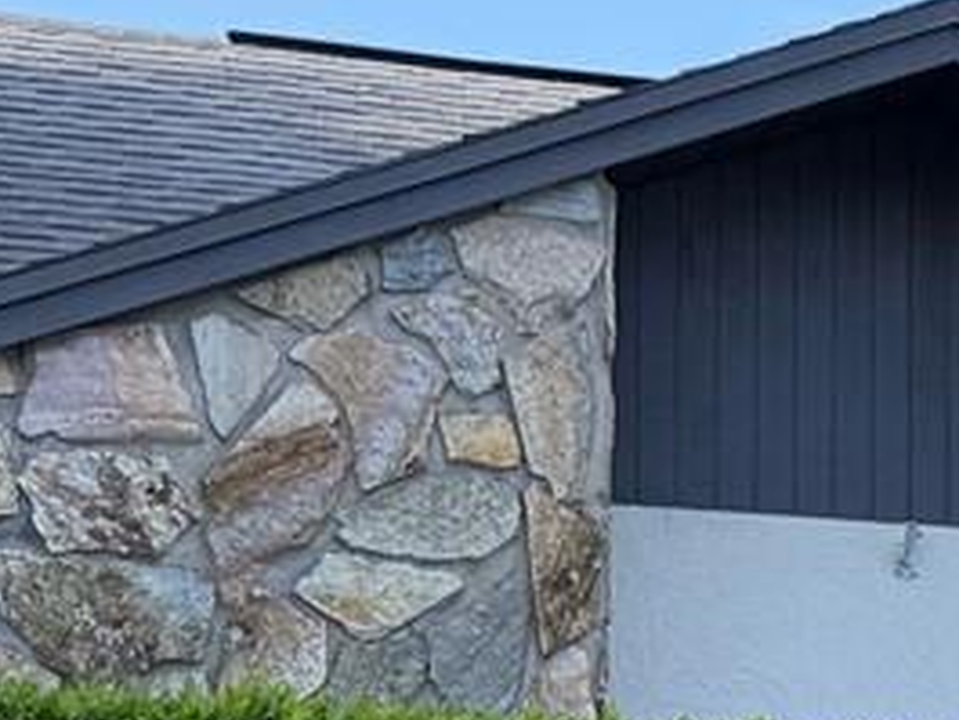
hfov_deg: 11.2
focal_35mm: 145
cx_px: 2352
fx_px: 4019
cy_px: 1118
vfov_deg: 9.9
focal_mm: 6.76
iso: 100
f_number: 1.78
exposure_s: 1/1361
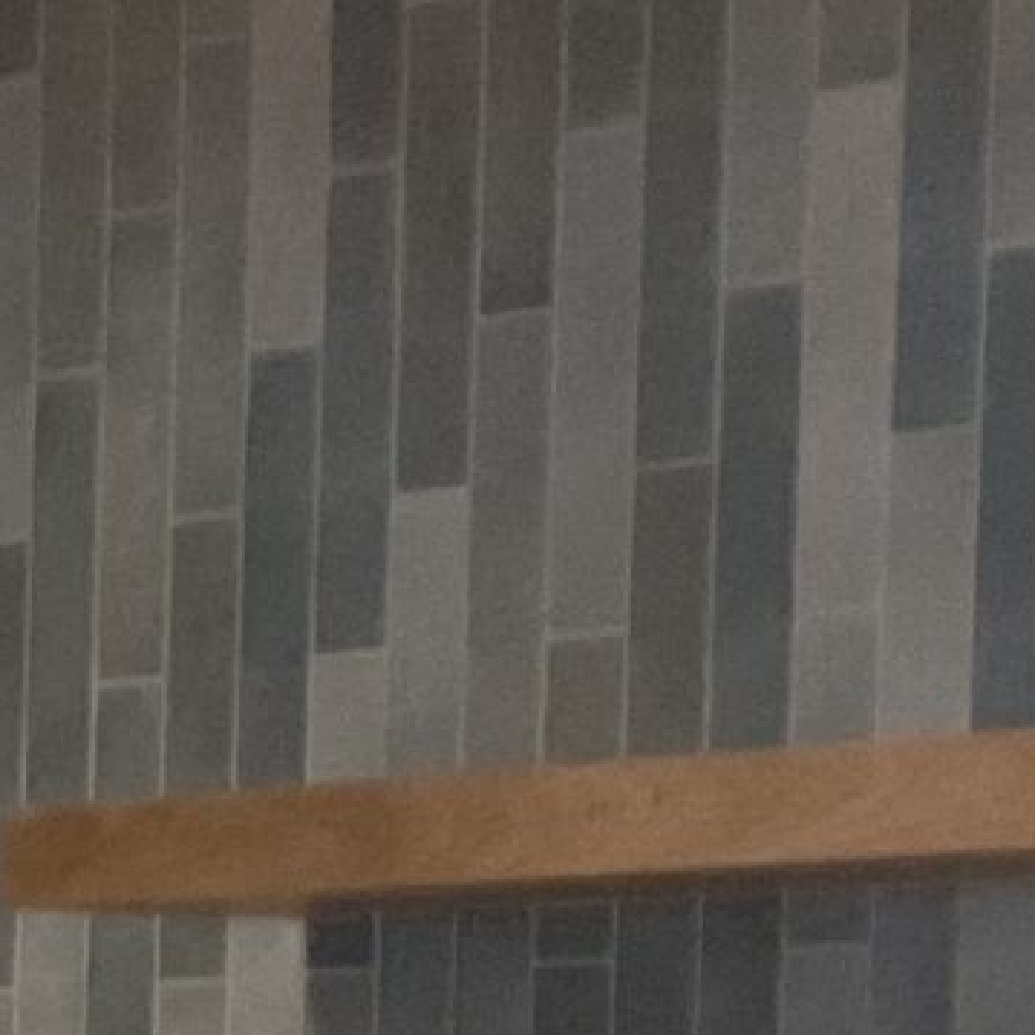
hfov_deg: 9.1
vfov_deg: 9.0
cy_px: 2021
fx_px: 6190
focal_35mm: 183
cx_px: -954
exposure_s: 1/40
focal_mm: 3
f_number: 1.8
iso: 250
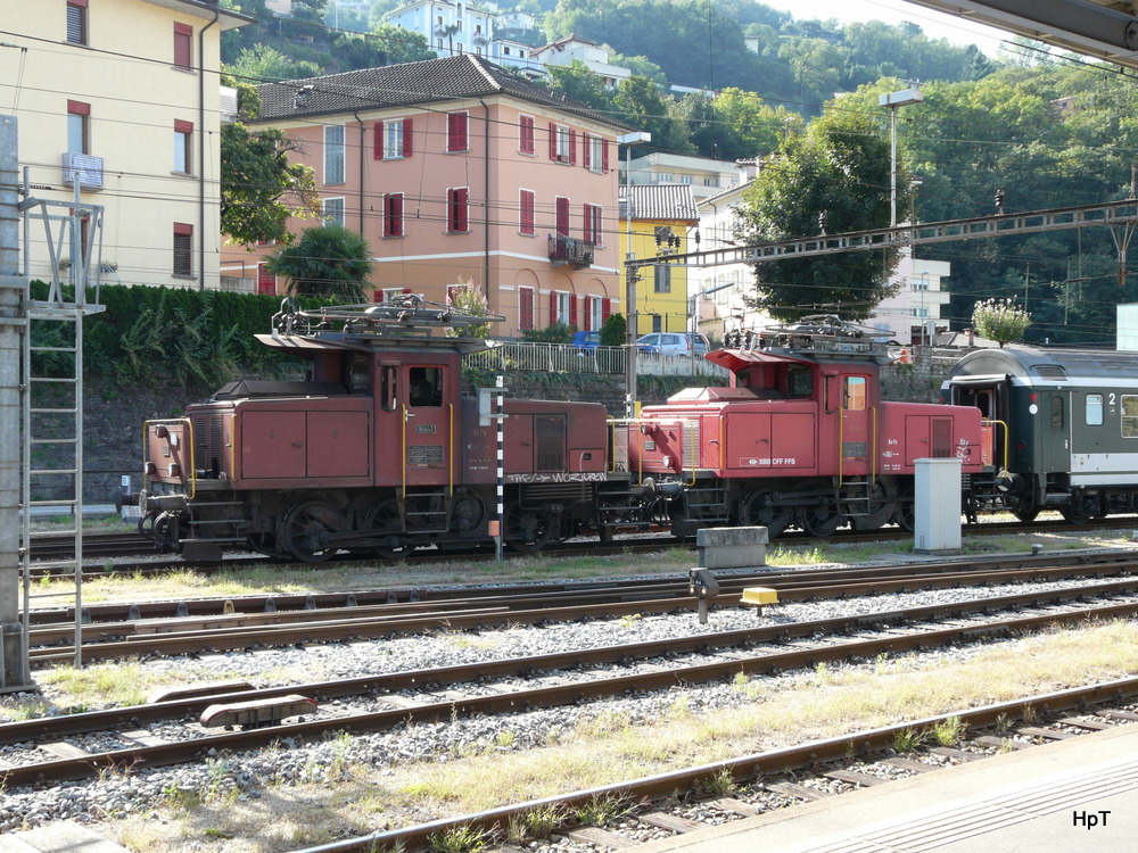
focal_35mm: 44
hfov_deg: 42.9
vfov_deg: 32.9
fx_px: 1446
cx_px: 569
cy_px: 426
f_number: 4
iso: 125
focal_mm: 7.2
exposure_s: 1/160
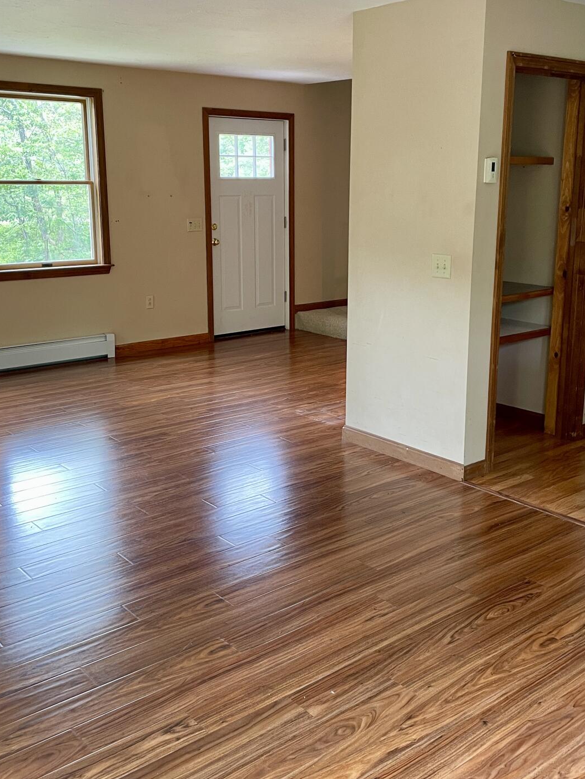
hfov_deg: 38.7
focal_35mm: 37
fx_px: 834
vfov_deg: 50.1
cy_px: 368
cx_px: 302
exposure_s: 1/60
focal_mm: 4.2
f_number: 1.6
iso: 125
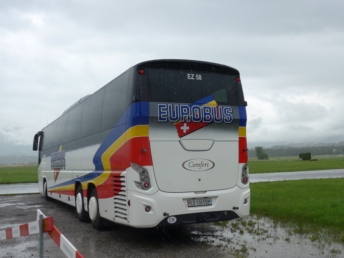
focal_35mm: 41
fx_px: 407
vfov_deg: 35.1
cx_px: 172
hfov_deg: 45.8
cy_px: 129
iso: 80
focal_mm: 8.4
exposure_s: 1/800
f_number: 2.8
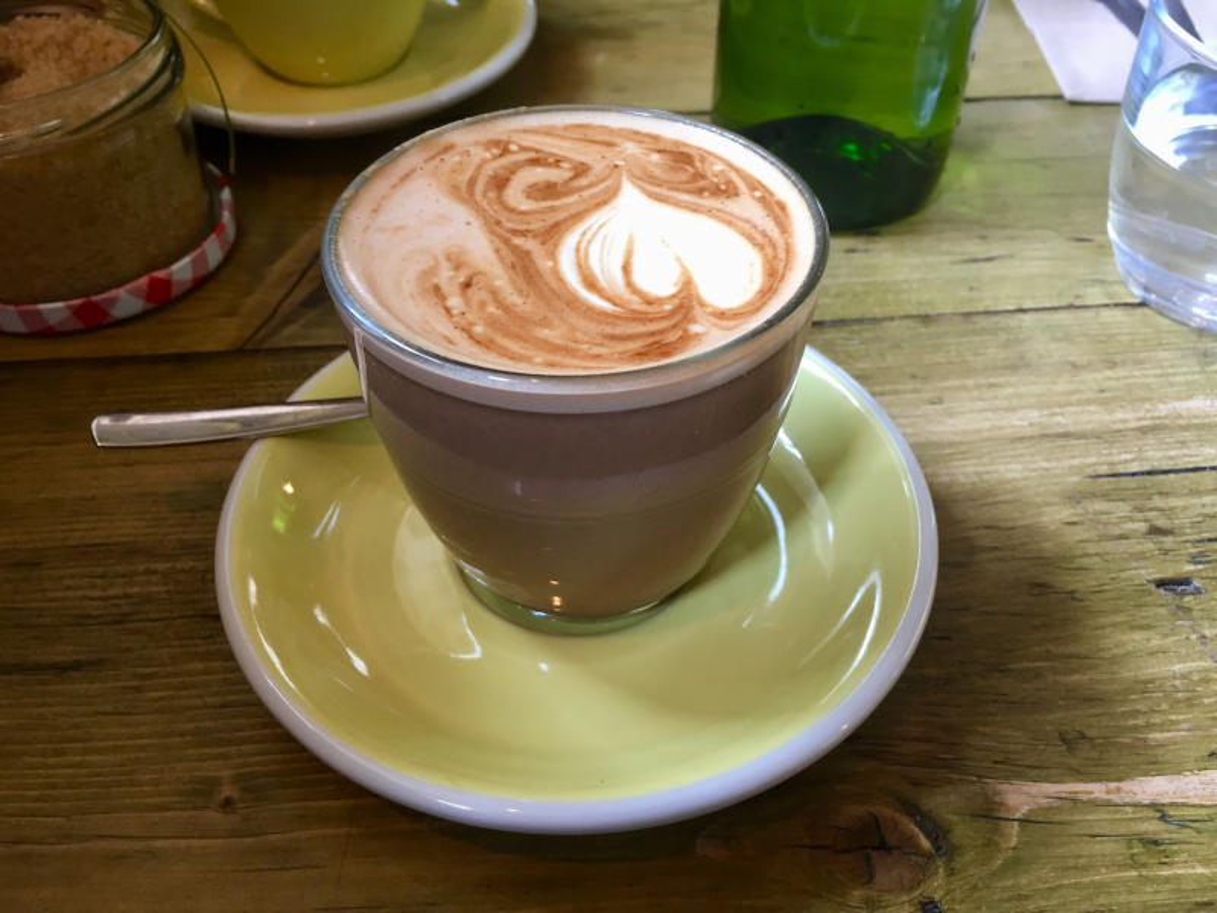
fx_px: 1020
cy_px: 456
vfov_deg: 48.2
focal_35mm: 29
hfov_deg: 61.7
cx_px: 608
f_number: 2.2
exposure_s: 1/33
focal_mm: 4.15
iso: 100
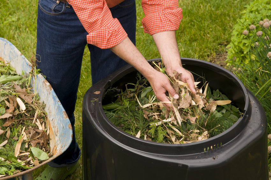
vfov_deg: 10.6
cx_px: 136
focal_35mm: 129
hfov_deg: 15.9
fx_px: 970
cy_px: 90
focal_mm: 86
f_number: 7.1
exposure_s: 1/200
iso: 200
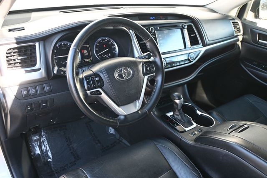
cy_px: 89
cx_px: 134
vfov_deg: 42.6
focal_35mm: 31
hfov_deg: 60.7
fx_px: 228
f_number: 3.8
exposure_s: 1/125
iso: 640
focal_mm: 20.5
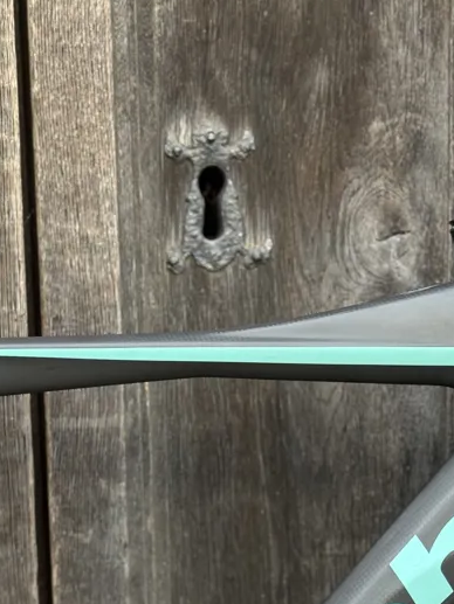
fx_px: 1731
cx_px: 104
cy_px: 576
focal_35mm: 99
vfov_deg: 19.4
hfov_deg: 14.9
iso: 100
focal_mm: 6.76
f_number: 1.78
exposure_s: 1/81
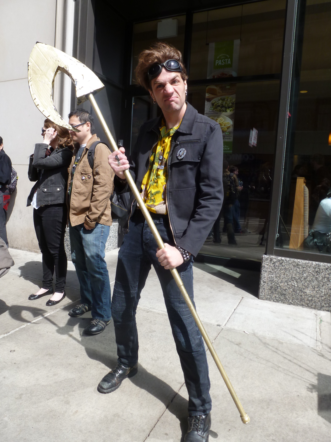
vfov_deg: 71.6
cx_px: 166
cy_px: 221
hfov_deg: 56.8
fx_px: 306
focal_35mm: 24
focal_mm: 4.3
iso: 100
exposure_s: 1/400
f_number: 4
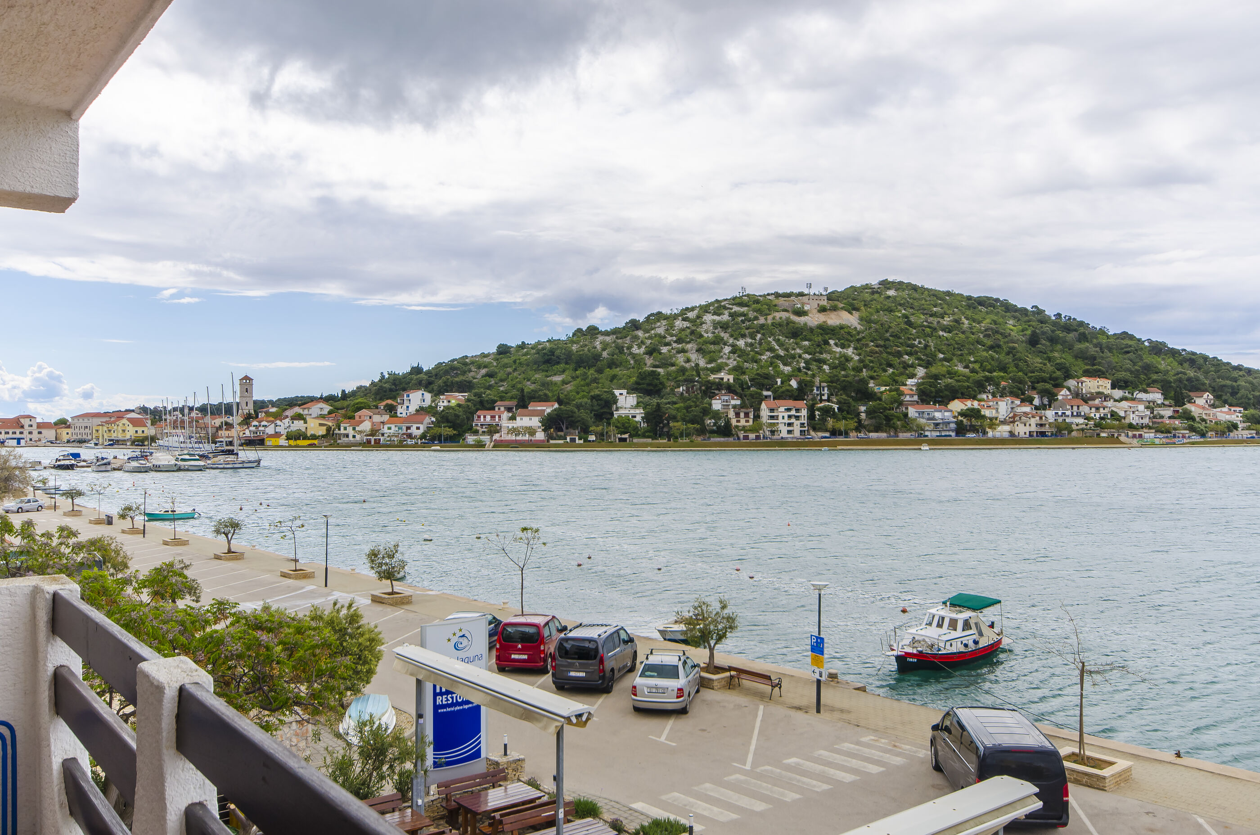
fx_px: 1048
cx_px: 630
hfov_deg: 62.0
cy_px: 418
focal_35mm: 30
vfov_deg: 43.4
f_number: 8
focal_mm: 20
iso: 100
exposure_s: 1/250
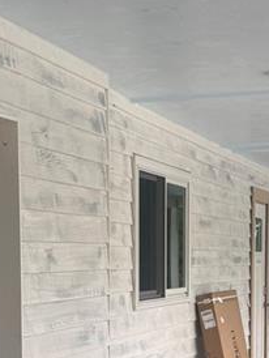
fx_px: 1086
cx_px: 107
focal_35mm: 105
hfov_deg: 14.1
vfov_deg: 18.1
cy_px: 382
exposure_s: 1/121
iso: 80
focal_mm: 6.76
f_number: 1.78
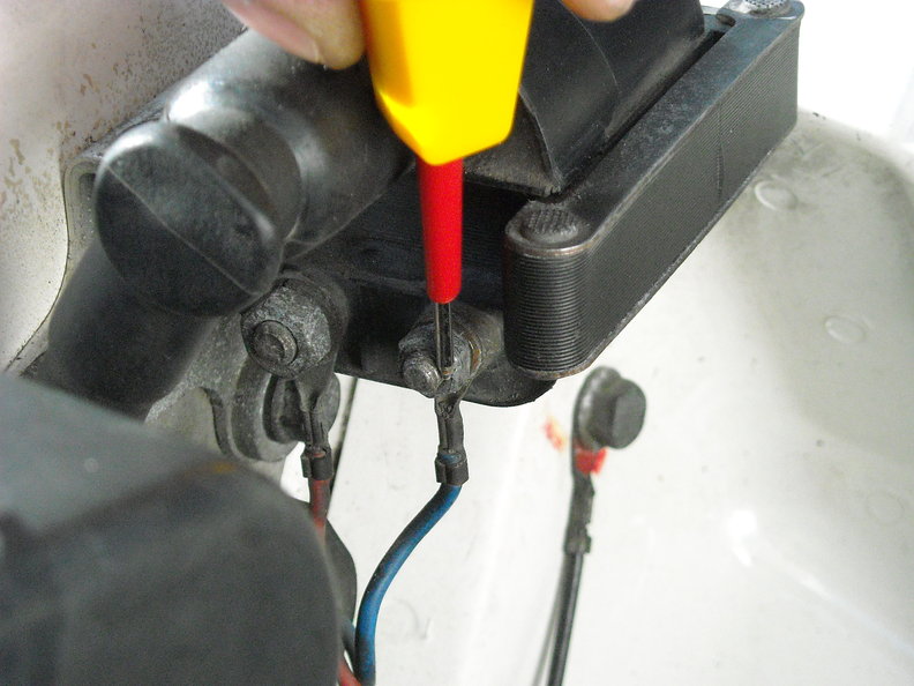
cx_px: 457
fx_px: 2772
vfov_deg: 14.1
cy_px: 343
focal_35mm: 105
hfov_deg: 18.7
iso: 565
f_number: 4.7
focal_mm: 17.1
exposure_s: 1/239
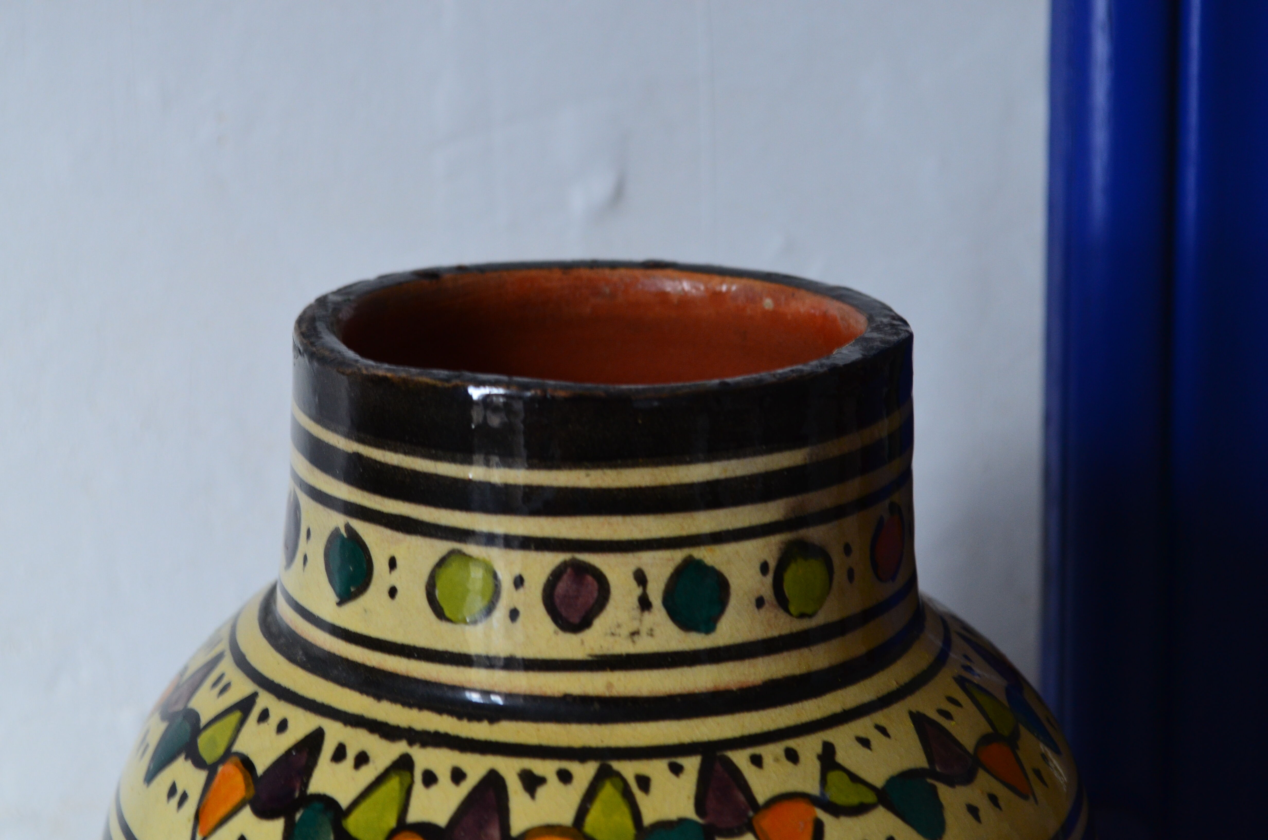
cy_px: 420
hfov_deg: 24.7
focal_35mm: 82
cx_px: 634
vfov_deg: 16.5
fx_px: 2900
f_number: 8
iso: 800
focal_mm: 55
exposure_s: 1/15
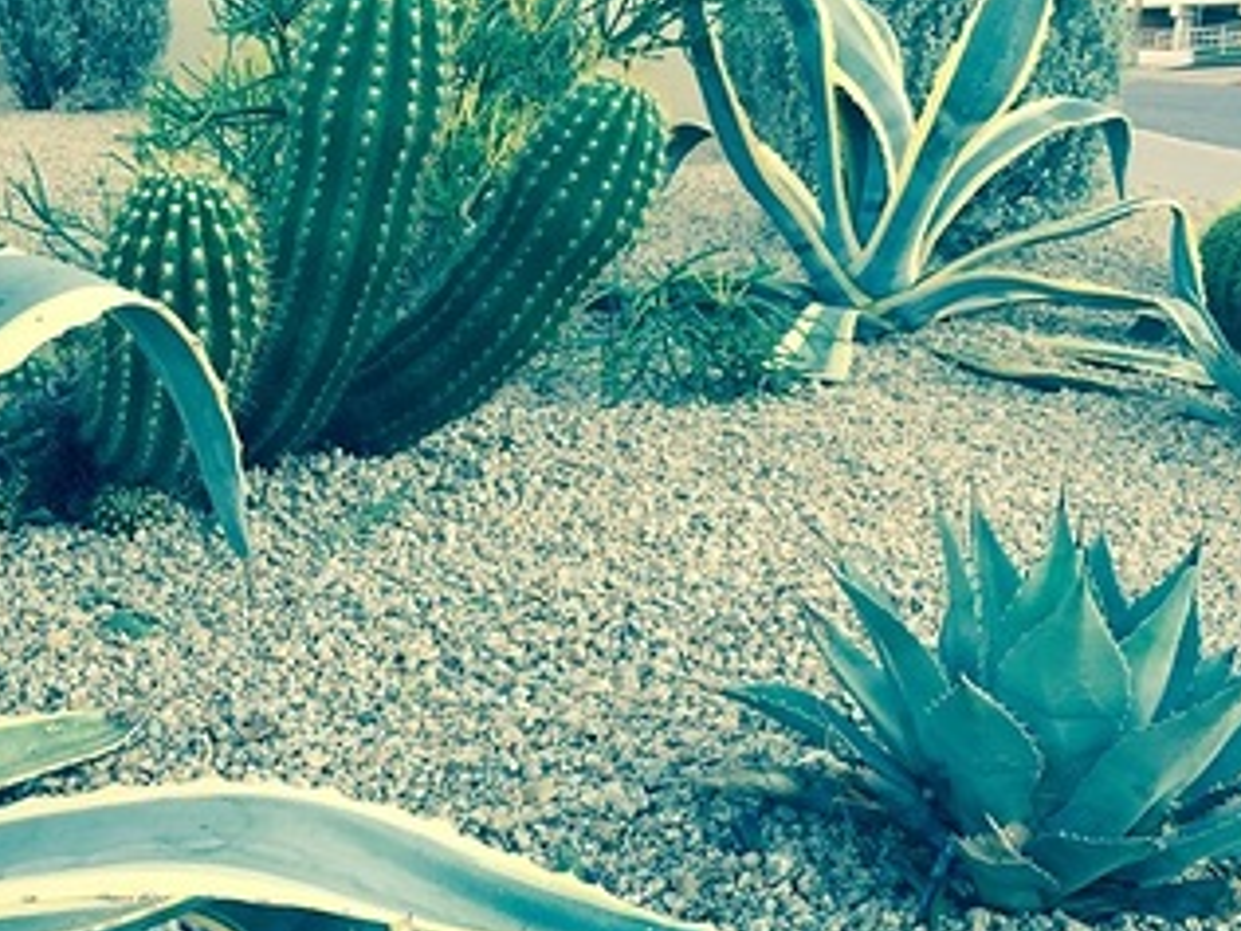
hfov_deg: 34.9
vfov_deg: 26.1
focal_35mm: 55
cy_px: 750
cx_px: 518
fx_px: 1972
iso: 40
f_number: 2.2
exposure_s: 1/120
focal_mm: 4.15
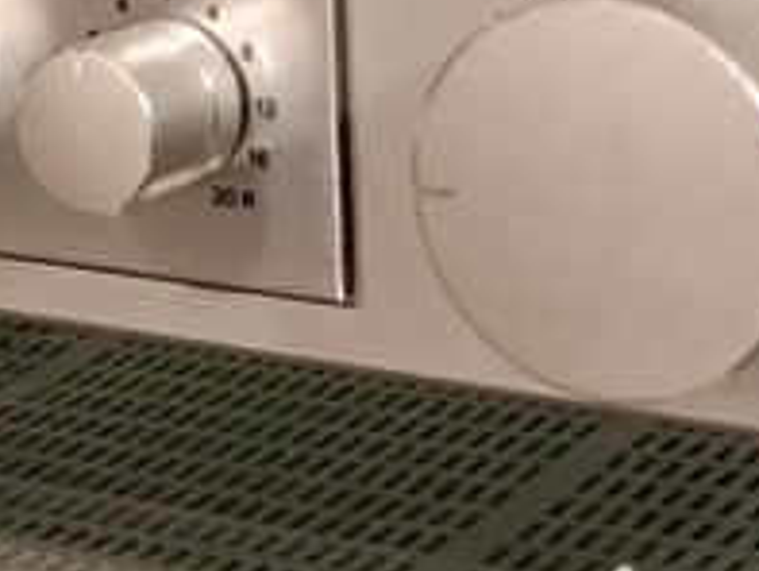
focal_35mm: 122
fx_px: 2677
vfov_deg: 11.8
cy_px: -189
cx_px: 0
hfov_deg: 15.8
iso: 400
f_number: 1.8
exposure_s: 1/33
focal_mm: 5.23
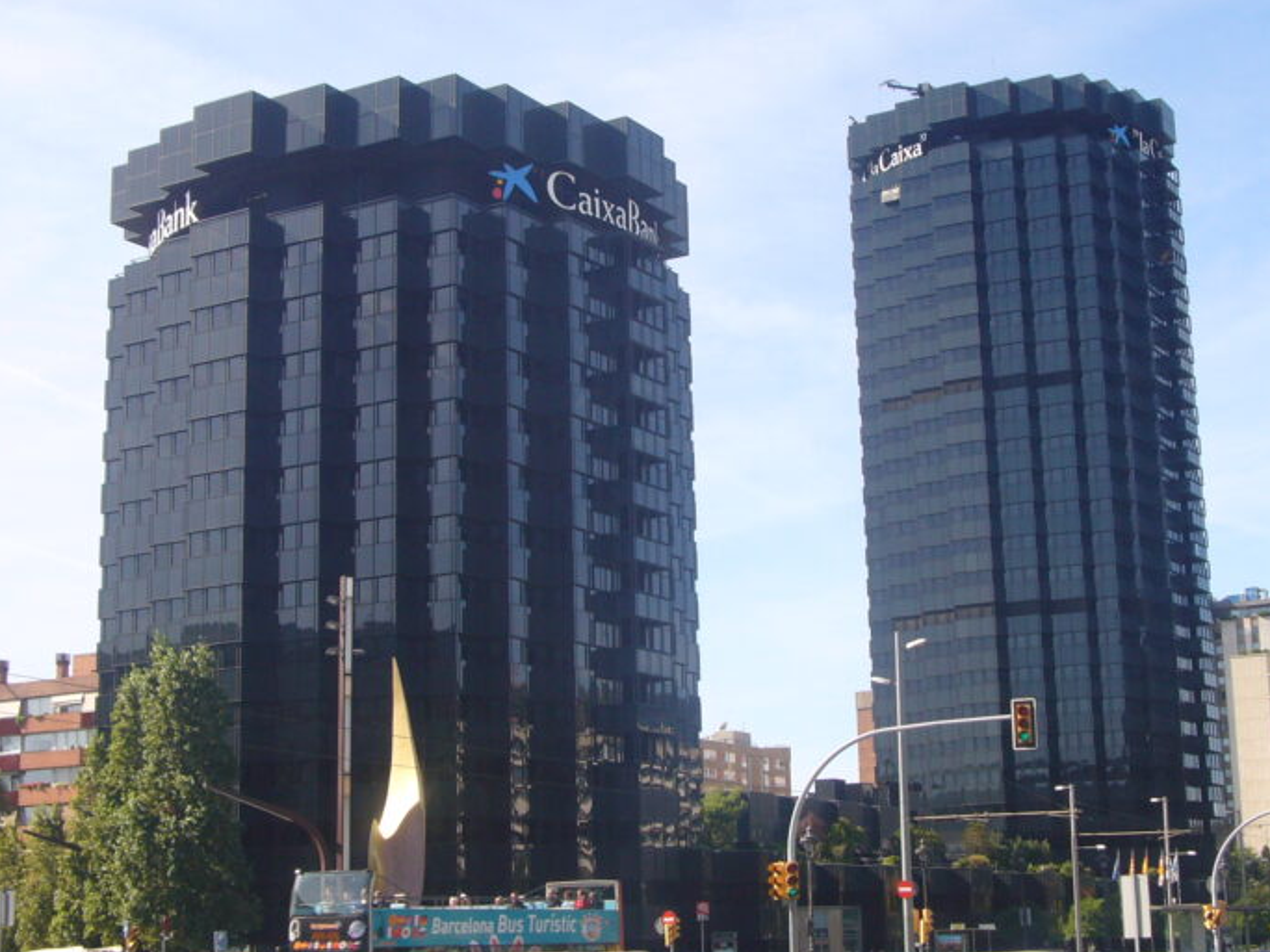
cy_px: 479
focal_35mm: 59
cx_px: 628
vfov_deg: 24.8
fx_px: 2165
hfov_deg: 32.7
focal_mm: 6.9
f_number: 7.1
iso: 80
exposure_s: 1/125
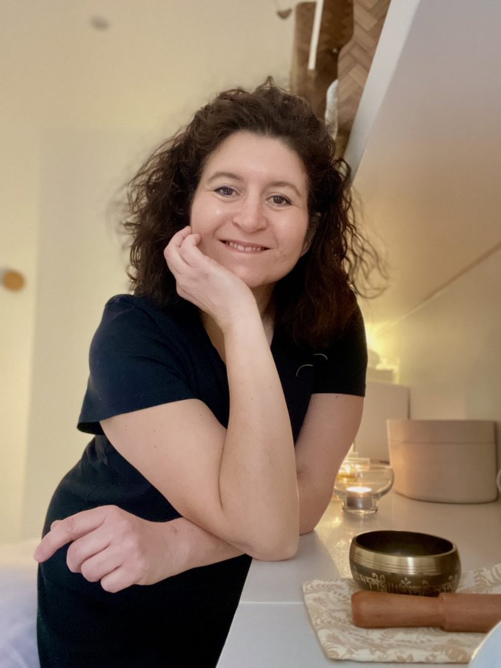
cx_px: 250
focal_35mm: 30
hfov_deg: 46.8
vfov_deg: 60.0
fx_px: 579
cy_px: 334
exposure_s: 1/18
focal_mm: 2.71
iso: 800
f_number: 2.2
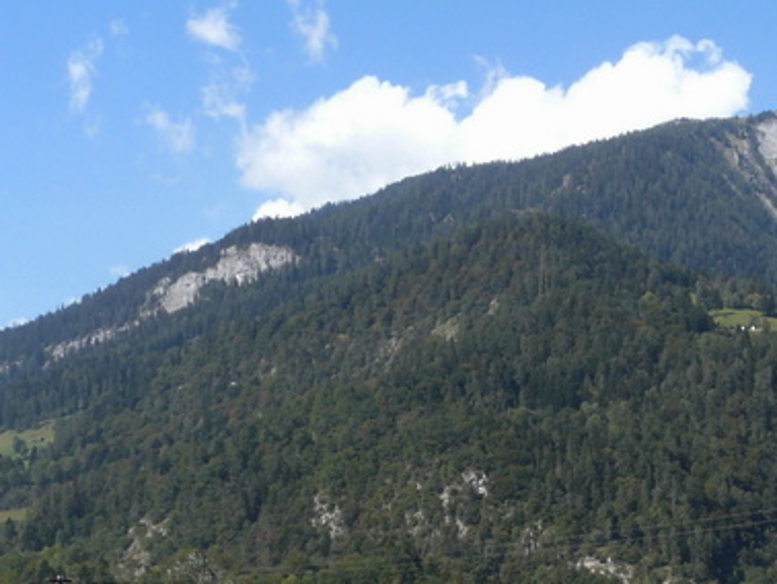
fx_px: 1662
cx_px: 539
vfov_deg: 18.9
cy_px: 685
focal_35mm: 74
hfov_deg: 26.1
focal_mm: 4.6
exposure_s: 1/250
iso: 100
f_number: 5.6
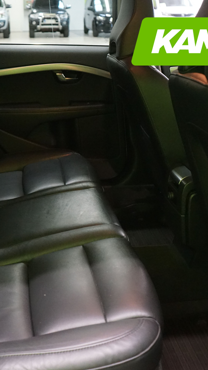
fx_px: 451
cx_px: 61
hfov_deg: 25.8
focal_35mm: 46
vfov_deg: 44.6
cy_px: 186
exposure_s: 1/125
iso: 6400
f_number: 3.5
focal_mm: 29
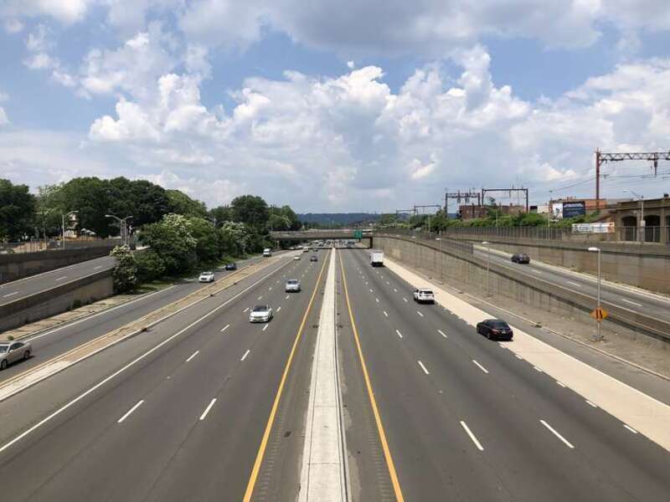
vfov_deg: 49.7
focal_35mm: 28
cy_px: 251
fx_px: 542
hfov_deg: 63.4
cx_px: 335
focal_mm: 4
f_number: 1.8
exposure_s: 1/3247
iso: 25
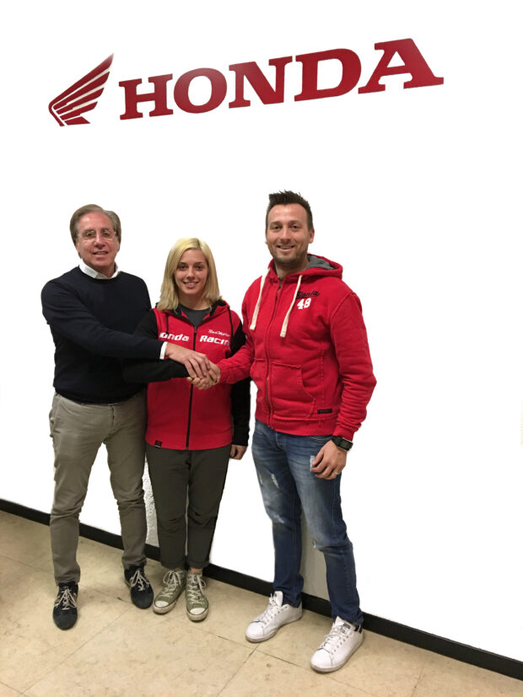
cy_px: 348
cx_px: 262
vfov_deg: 61.7
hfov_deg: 48.2
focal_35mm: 29
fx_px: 584
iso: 80
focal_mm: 4.15
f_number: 2.2
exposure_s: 1/17
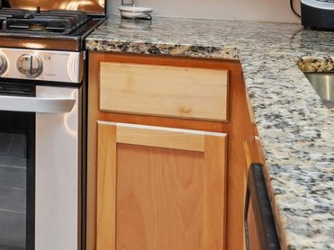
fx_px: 820
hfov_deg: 19.0
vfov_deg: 16.4
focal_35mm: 85
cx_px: -223
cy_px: -74
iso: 400
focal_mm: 16
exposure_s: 1/10
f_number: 8
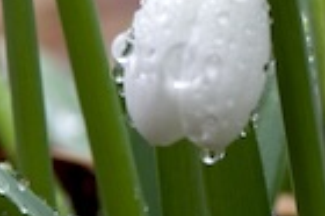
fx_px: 5852
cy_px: -238
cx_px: 638
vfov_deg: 2.1
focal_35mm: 649
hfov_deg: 3.2
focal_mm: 105
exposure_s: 1/80
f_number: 13
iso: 400
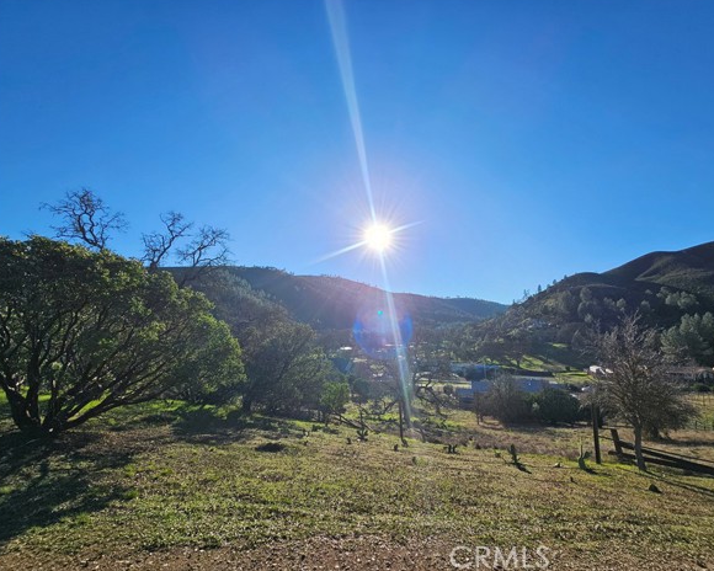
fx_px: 296
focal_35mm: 14
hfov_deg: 100.6
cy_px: 279
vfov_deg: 88.0
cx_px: 375
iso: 50
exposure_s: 1/2985
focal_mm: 2.2
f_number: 2.2
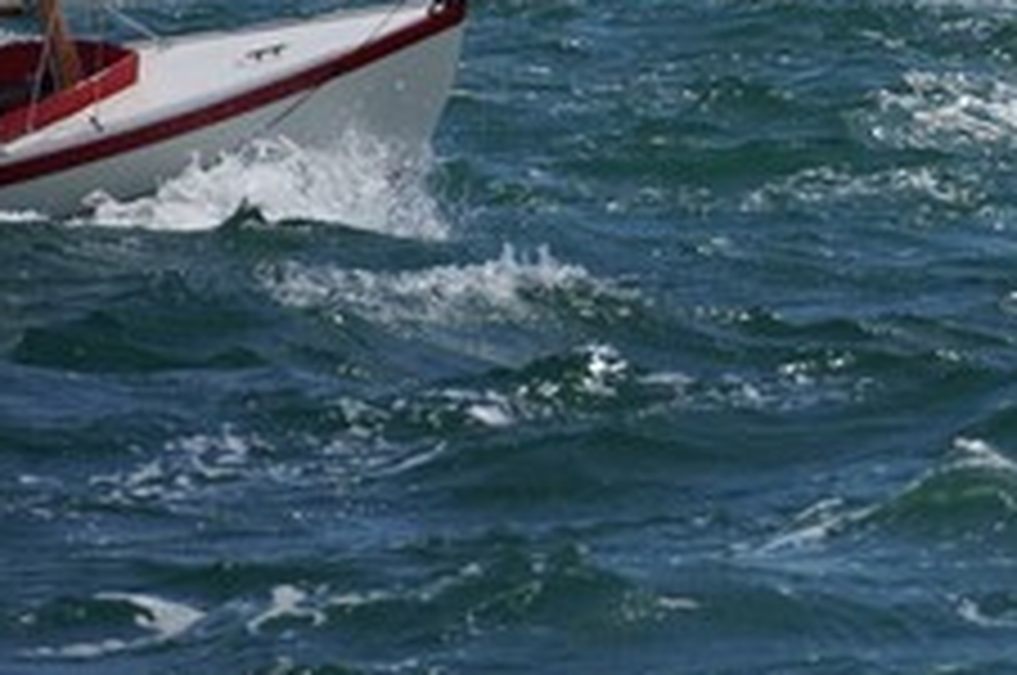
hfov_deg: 3.3
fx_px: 17405
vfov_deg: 2.2
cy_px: -223
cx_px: 1503
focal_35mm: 617
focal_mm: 116
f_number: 5.6
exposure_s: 1/1250
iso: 160
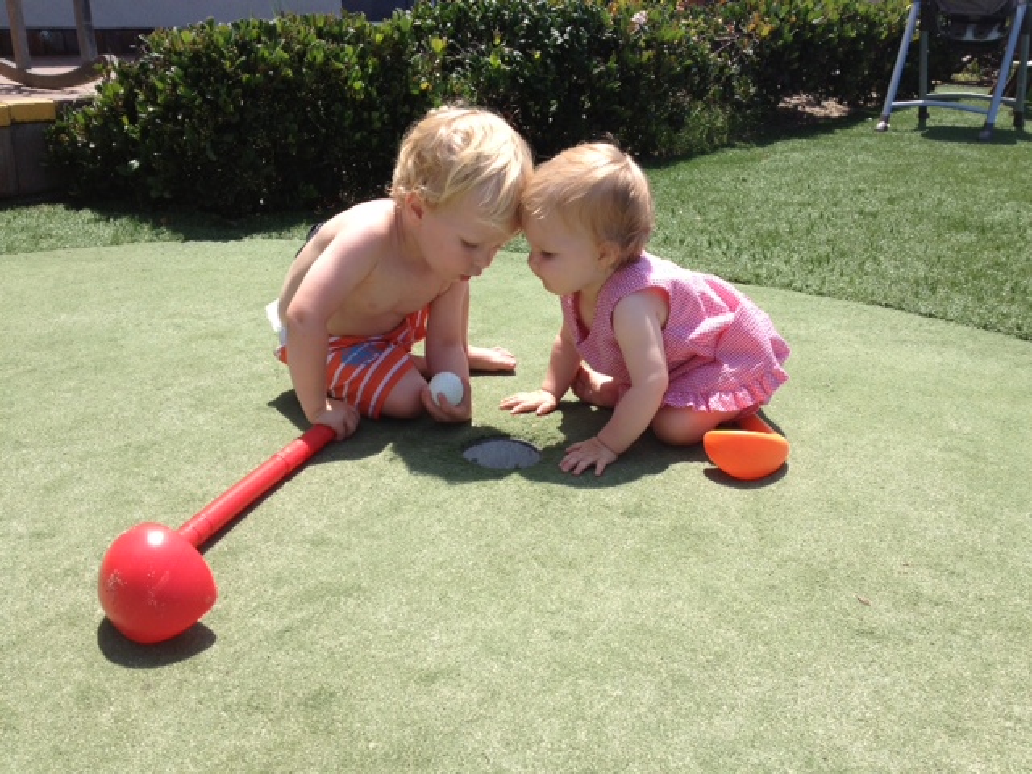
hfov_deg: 52.6
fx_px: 1043
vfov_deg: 40.7
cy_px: 387
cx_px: 516
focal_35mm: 35
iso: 50
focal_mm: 4.28
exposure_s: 1/1284
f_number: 2.4
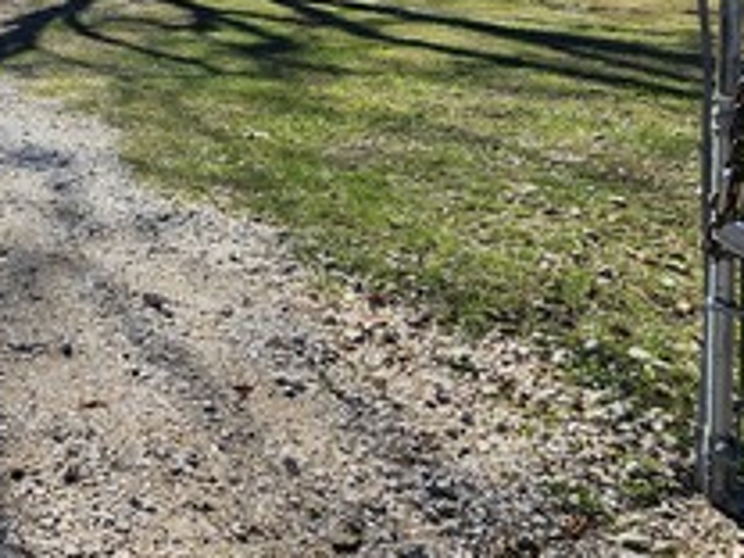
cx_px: -111
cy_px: -57
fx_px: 860
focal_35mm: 40
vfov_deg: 31.8
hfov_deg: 37.5
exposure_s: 1/1636
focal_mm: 2.2
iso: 50
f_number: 2.2
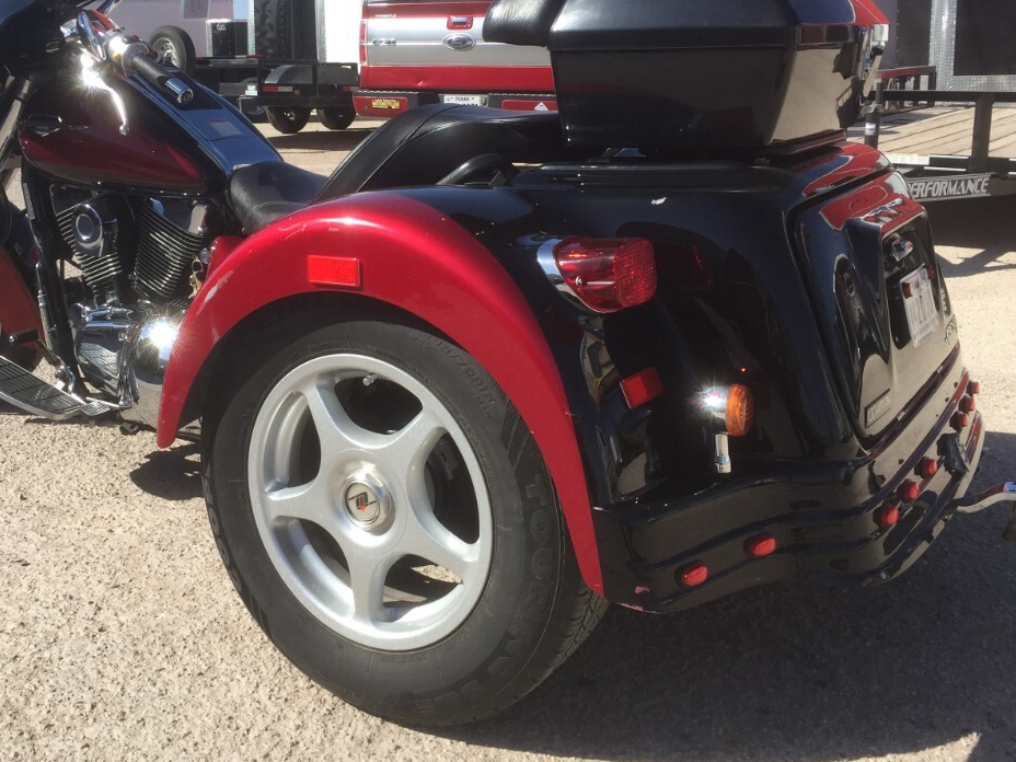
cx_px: 417
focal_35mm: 40
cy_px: 243
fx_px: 1174
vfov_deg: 35.5
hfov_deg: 46.6
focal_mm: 4.15
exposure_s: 1/1464
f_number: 2.2
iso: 32
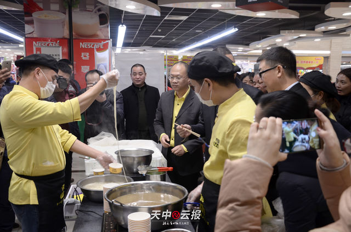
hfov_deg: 51.4
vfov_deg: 35.3
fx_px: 365
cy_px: 116
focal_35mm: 38
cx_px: 176
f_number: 4
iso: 400
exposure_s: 1/25
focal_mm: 25
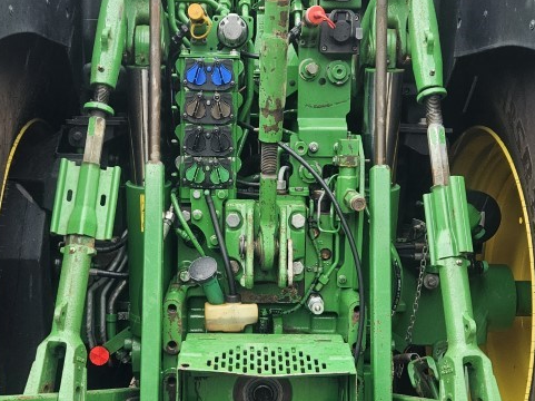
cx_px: 258
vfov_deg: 29.6
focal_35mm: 49
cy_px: 243
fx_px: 757
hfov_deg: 38.9
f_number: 1.8
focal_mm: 5.4
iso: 80
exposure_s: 1/180
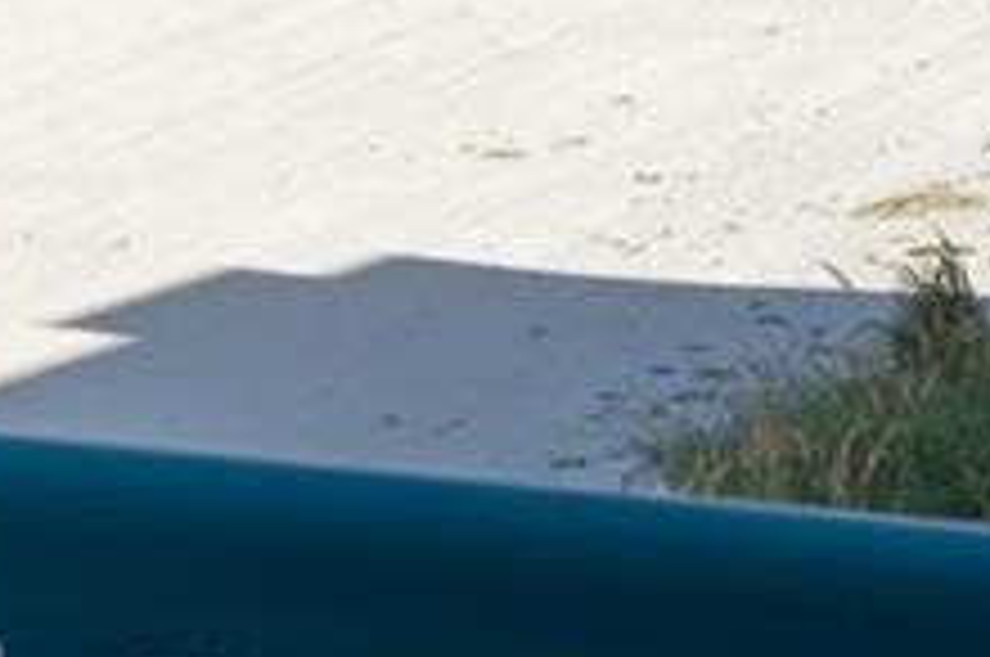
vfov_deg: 5.2
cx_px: -495
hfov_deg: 7.9
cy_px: -1076
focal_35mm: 255
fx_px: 7002
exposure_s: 1/100
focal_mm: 35
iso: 250
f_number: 9
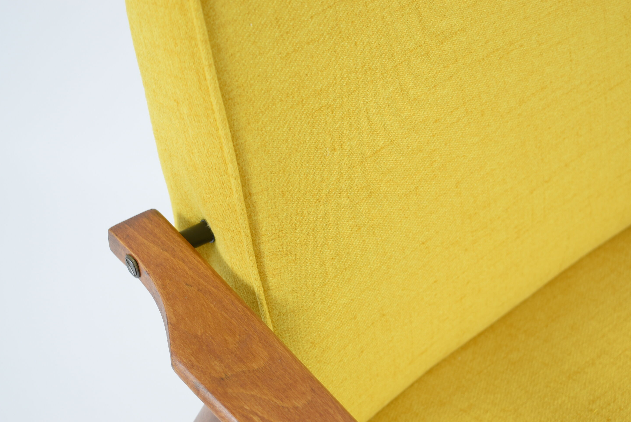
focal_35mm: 62
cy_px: 216
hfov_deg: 32.4
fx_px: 1088
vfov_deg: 21.9
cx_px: 320
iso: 100
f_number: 4.8
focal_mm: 40
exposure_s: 1/10
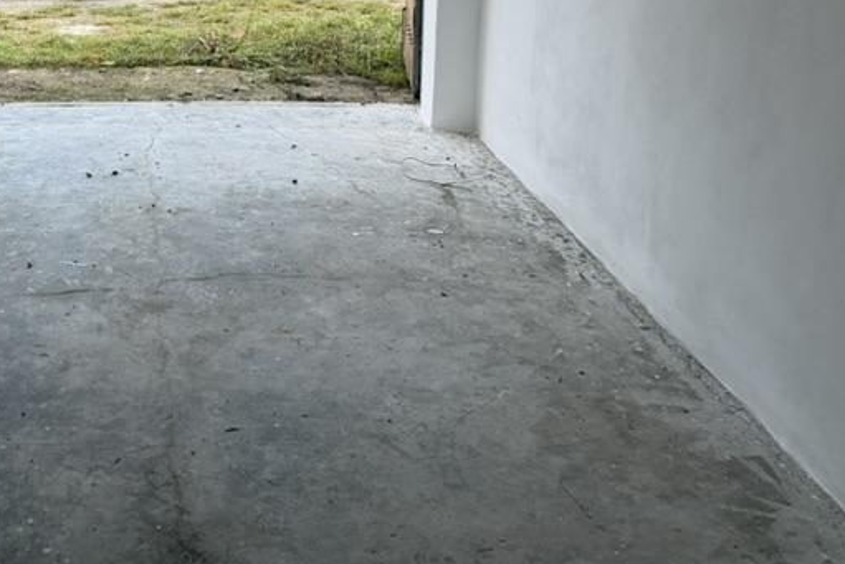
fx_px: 1174
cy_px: -5
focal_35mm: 50
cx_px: 165
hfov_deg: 38.1
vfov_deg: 25.6
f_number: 1.78
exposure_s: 1/106
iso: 200
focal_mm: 6.76
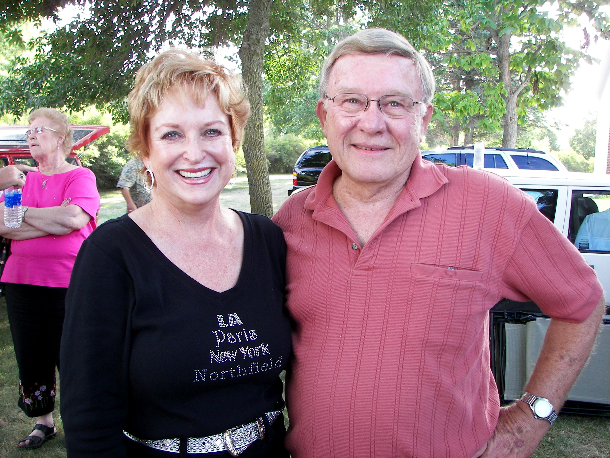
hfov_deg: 51.4
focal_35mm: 36
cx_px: 305
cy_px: 229
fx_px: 634
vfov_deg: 39.7
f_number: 2.8
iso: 50
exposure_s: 1/30
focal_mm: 6
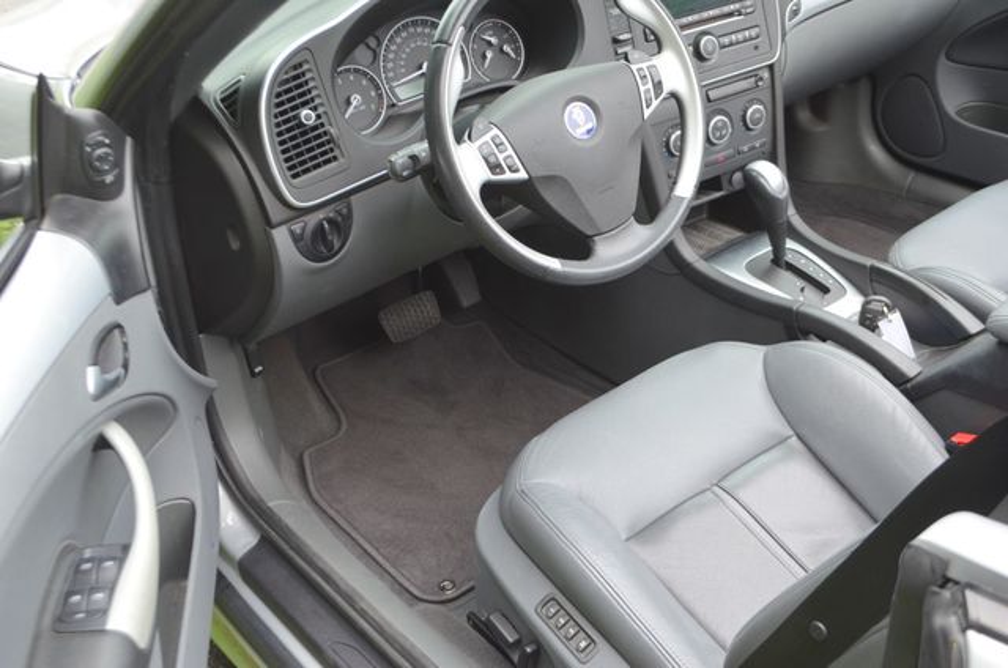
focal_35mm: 42
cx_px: 504
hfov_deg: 46.5
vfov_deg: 31.8
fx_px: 1174
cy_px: 334
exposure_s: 1/125
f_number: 5.6
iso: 360
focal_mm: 28
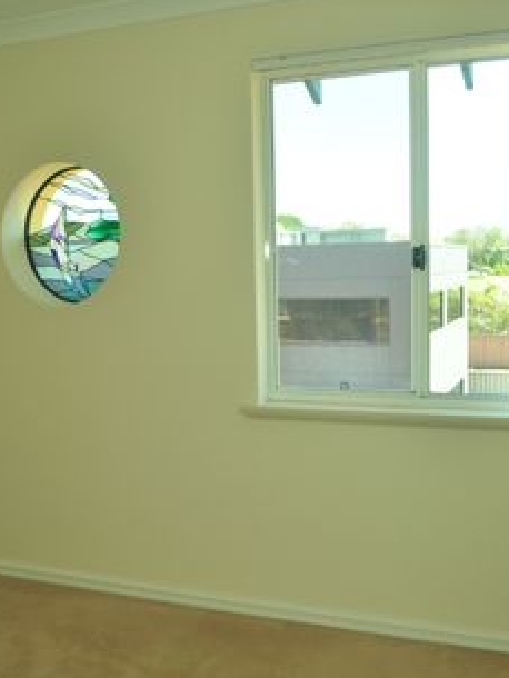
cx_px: 240
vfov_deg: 46.8
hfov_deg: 36.0
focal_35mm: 40
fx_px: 784
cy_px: 339
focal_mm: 18
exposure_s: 1/80
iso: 200
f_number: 3.5
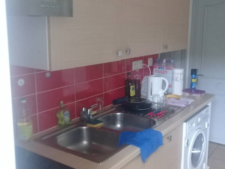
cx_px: 112
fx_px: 201
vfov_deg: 45.4
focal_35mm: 31
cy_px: 84
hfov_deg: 58.4
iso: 200
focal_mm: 3.3
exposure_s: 1/33
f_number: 2.2
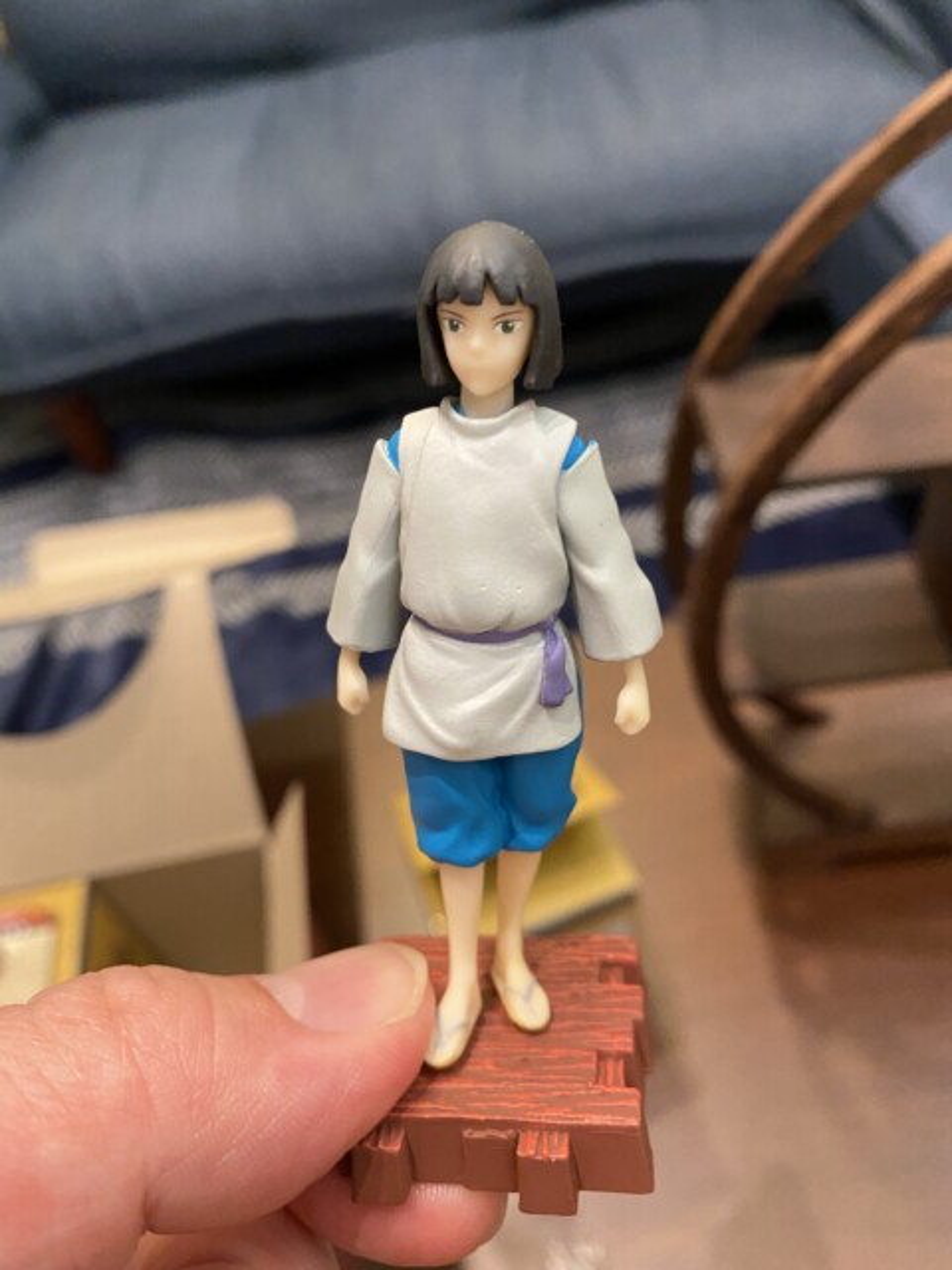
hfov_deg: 53.1
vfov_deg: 67.3
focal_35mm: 26
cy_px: 635
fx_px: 953
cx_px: 476
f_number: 1.8
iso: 400
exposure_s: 1/40
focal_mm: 4.25
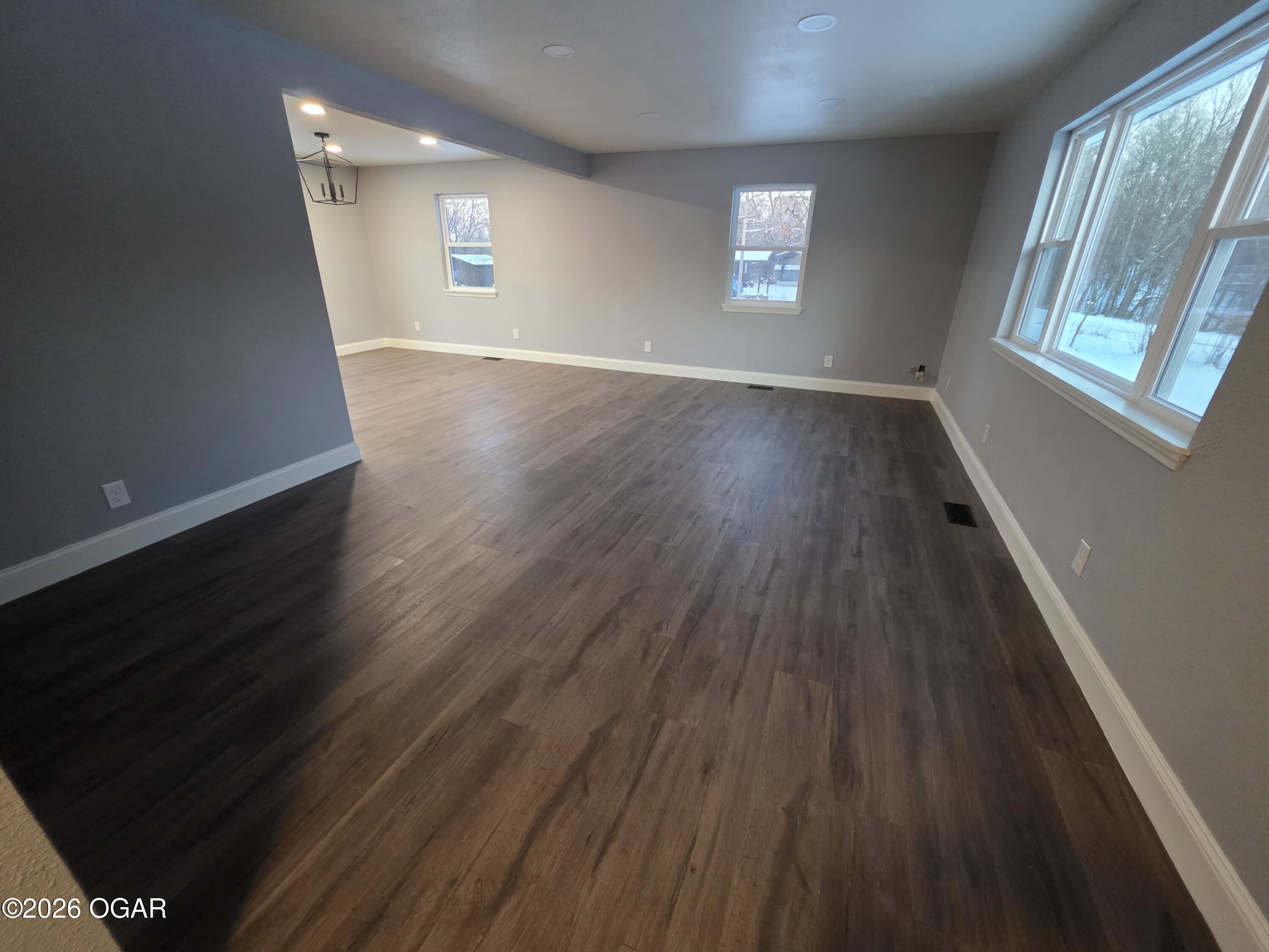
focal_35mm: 13
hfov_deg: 106.2
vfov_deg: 89.9
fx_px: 477
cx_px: 634
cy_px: 476
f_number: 1.9
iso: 640
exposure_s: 1/60
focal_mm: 2.2
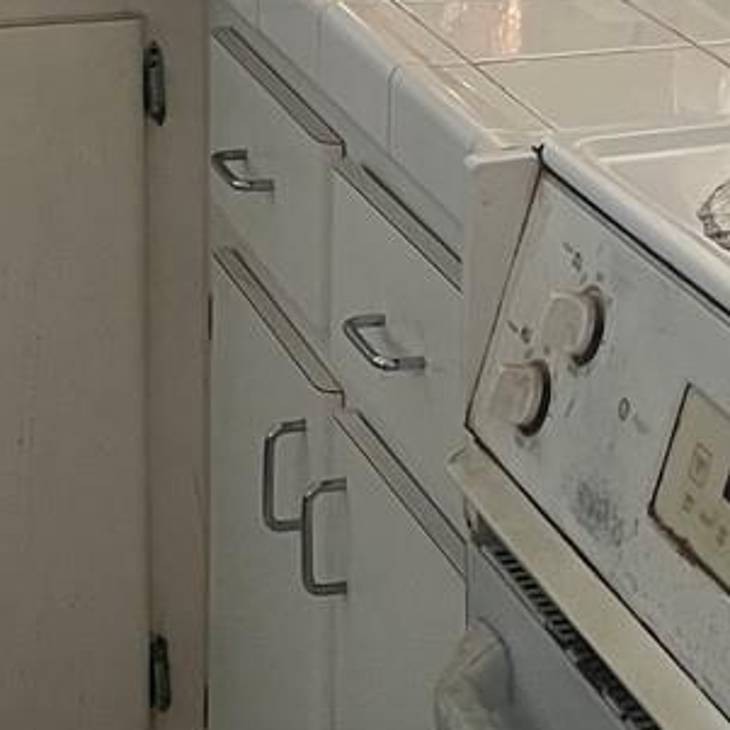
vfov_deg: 14.1
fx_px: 2911
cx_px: 424
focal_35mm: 122
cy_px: 29
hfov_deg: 14.3
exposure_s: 1/60
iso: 125
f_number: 1.5
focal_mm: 5.7
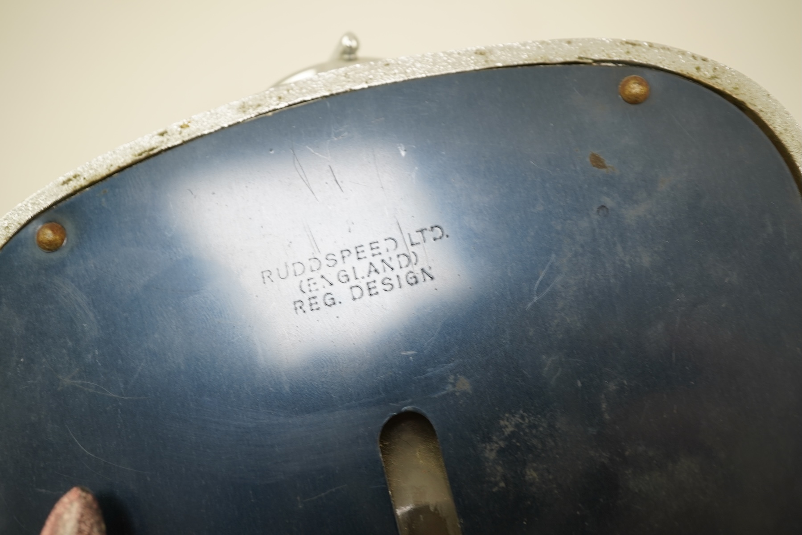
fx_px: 1003
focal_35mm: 45
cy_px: 268
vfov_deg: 29.9
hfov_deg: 43.6
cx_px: 401
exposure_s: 1/40
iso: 250
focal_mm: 30
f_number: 7.1
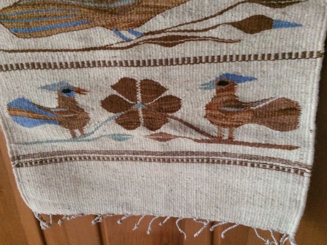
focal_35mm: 30
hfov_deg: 60.0
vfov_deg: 46.8
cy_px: 122
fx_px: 283
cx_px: 164
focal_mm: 4.12
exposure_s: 1/15
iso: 640
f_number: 2.2
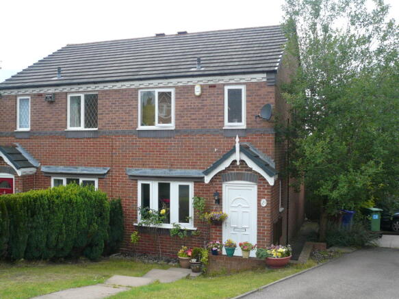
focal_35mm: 37
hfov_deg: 50.1
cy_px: 150
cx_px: 200
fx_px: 426
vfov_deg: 38.7
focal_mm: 6.1
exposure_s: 1/500
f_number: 3.1
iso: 100
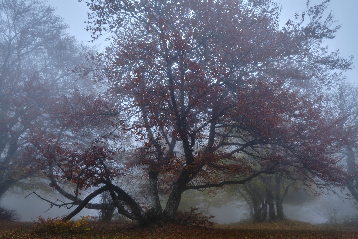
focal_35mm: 27
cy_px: 120
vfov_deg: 47.9
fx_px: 268
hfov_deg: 67.4
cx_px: 179
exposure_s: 1/28
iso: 200
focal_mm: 18
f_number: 8
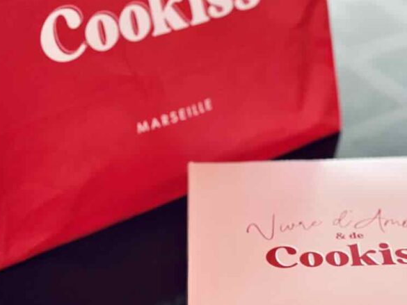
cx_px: 268
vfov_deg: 17.5
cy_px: 211
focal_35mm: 84
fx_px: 988
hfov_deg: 23.2
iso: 200
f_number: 1.78
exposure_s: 1/100
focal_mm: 6.86
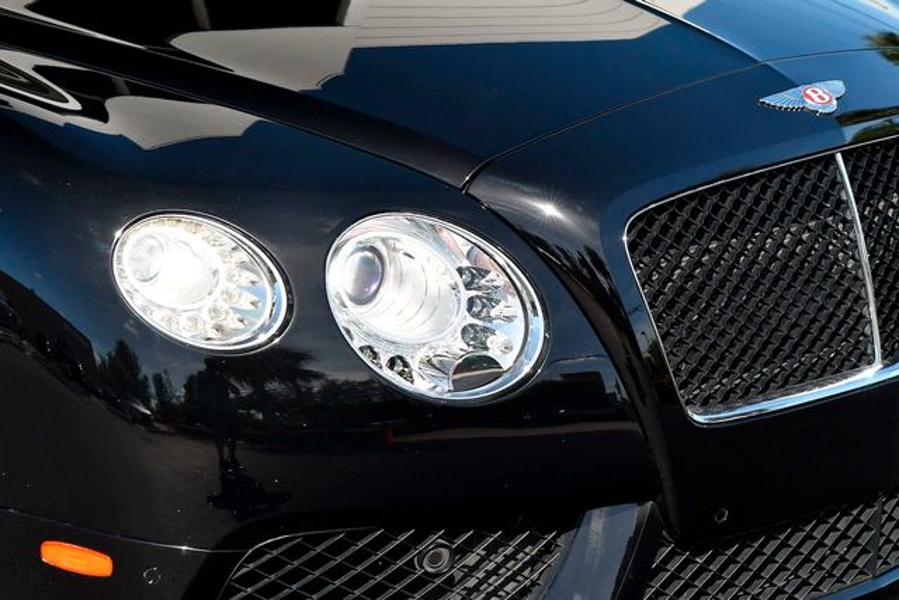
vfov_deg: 13.0
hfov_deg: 19.5
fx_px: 2623
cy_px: 300
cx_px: 450
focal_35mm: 105
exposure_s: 1/800
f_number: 7.1
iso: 640
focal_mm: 70
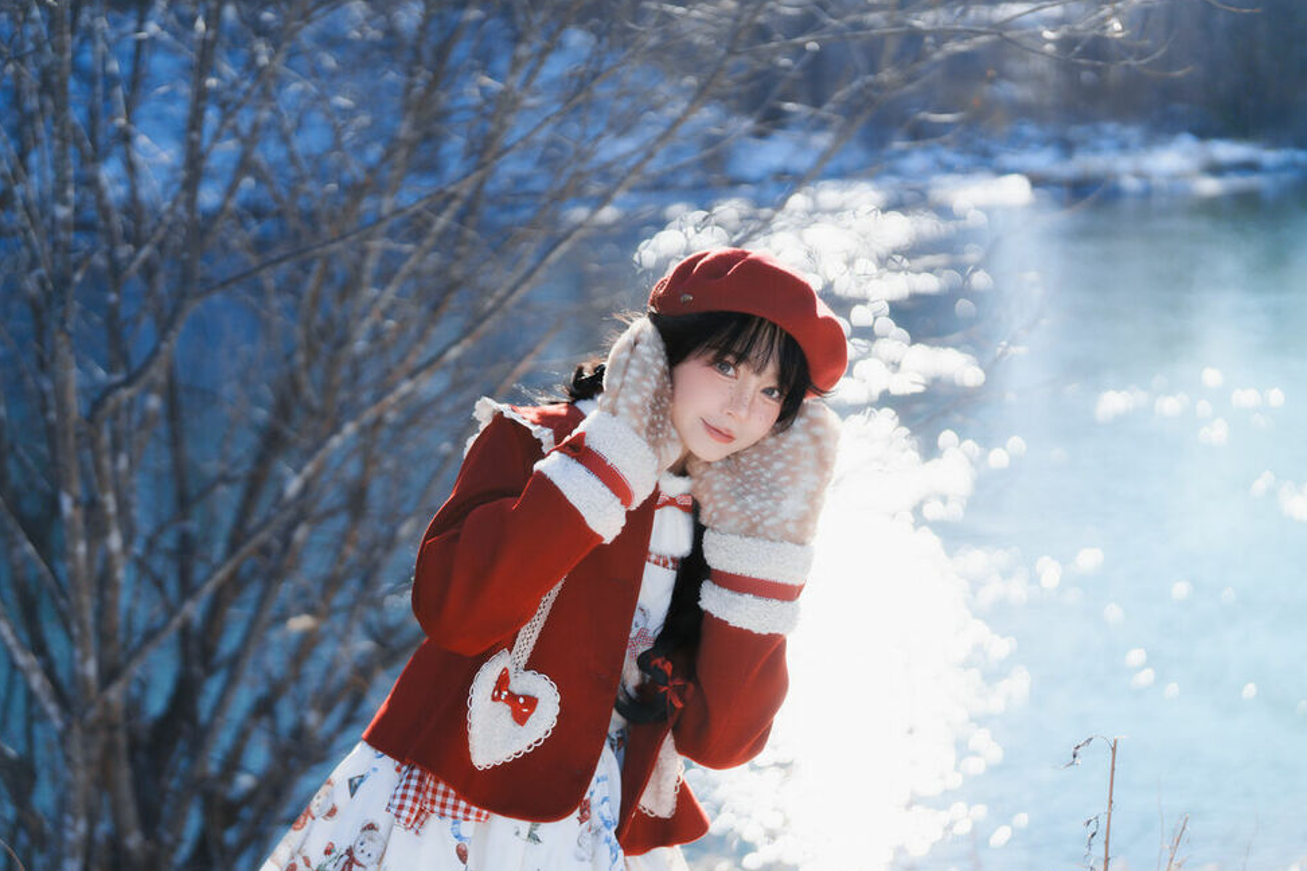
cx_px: 605
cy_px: 456
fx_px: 1960
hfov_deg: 36.9
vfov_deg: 25.1
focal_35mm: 54
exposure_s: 1/5000
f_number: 1.4
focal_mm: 50
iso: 100
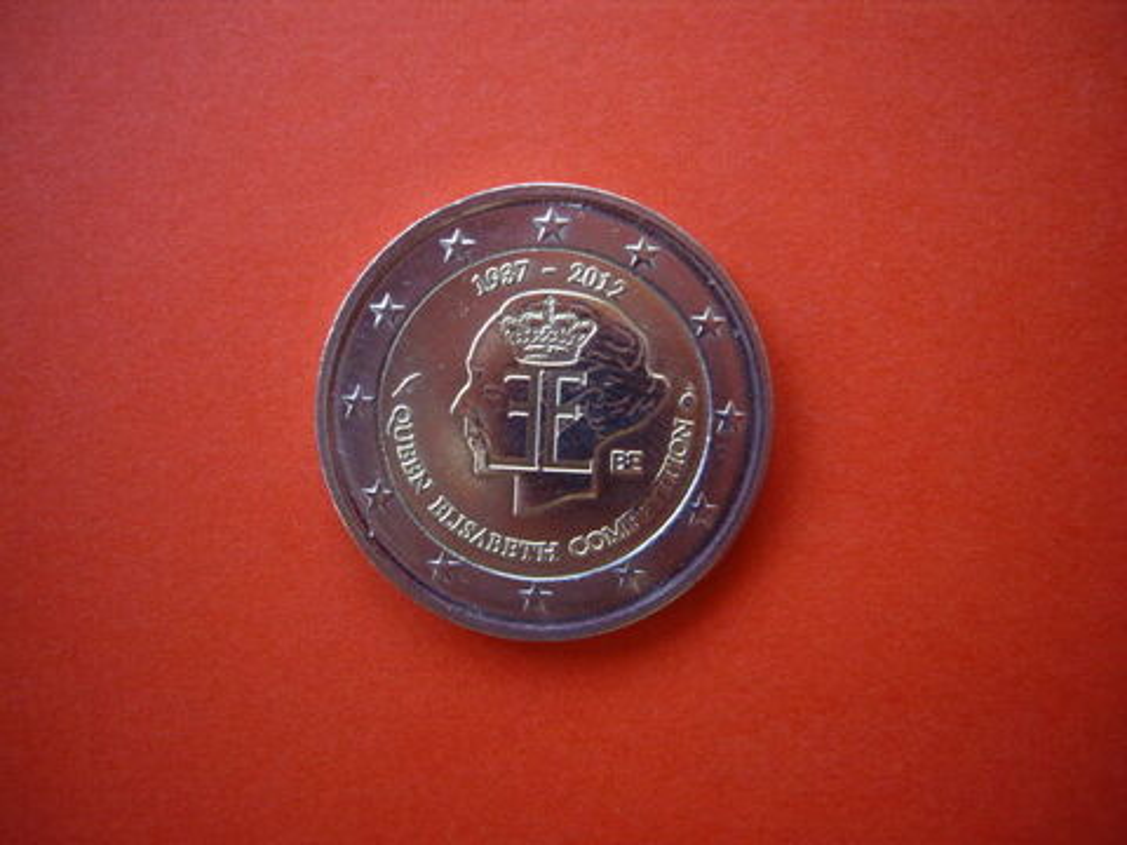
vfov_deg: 37.7
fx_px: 1237
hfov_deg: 49.0
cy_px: 422
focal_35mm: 38
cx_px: 564
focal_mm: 7.9
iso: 200
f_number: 2.8
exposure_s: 1/80
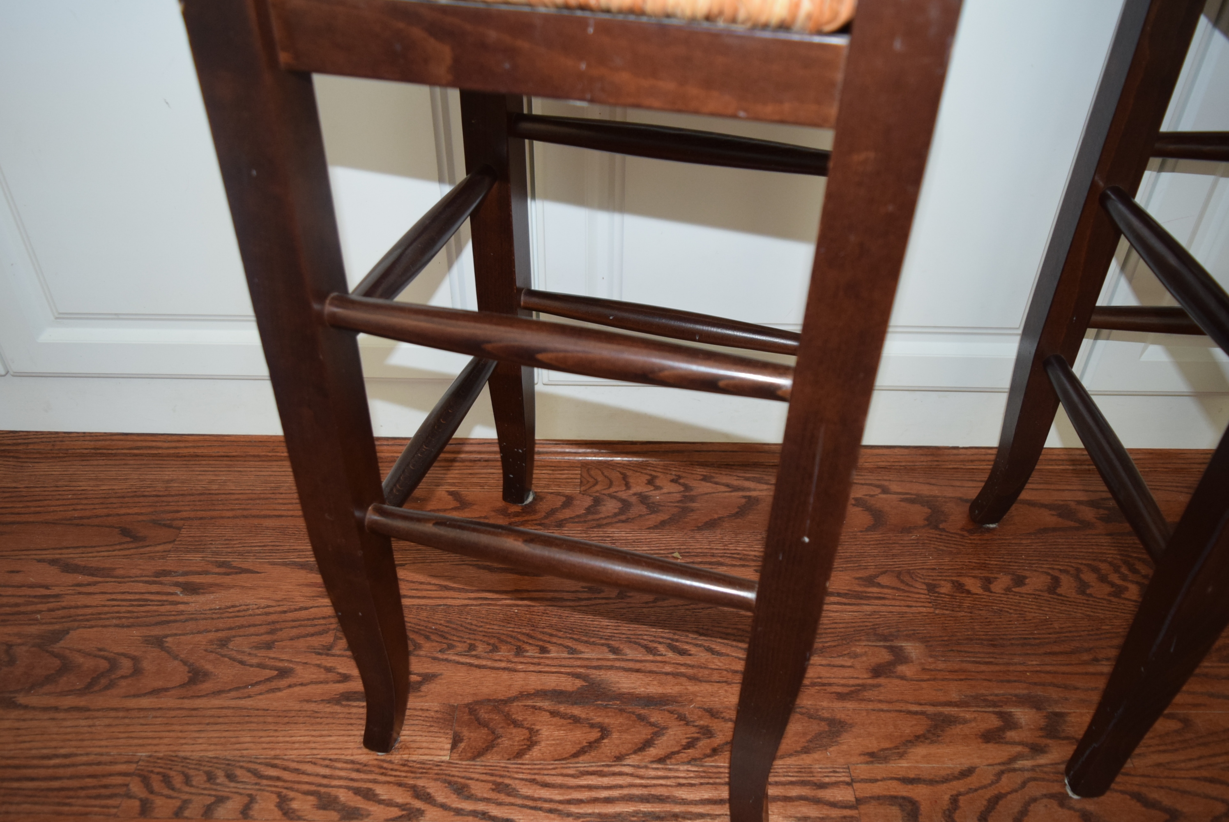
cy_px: 411
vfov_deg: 48.0
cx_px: 614
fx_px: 922
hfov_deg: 67.3
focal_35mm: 27
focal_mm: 18
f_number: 3.5
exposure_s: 1/60
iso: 1000
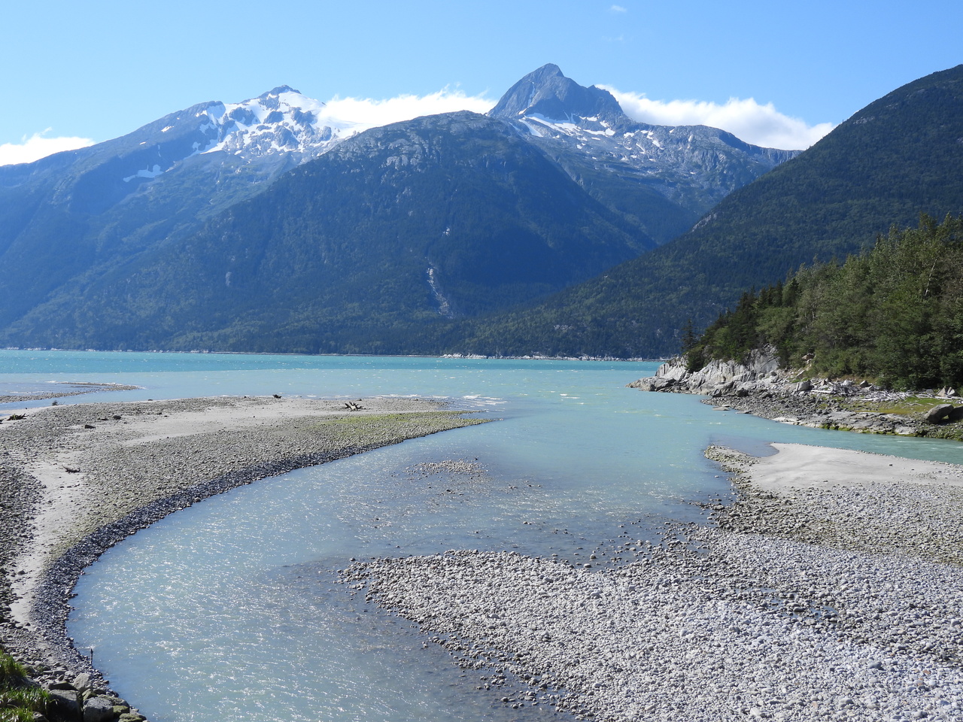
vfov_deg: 30.9
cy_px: 361
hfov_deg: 40.4
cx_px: 482
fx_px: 1308
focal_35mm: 47
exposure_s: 1/1250
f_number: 3.2
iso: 100
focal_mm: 8.4
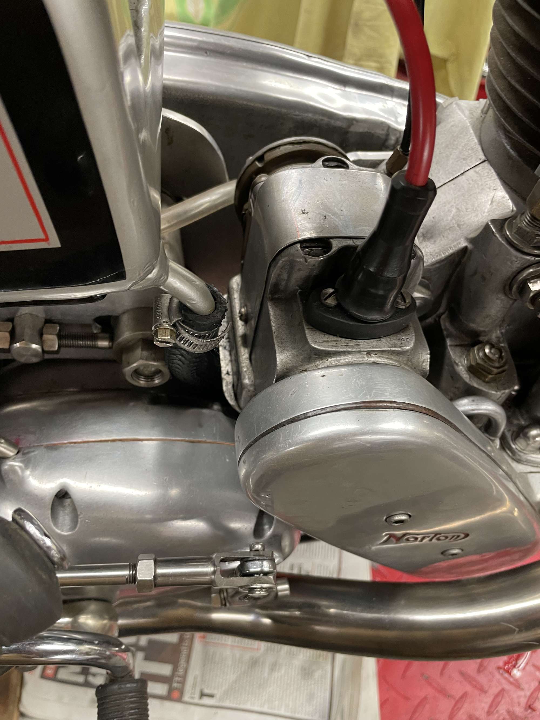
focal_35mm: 26
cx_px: 270
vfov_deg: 67.3
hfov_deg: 53.1
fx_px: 541
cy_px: 360
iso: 160
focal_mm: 4.2
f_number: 1.6
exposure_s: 1/50
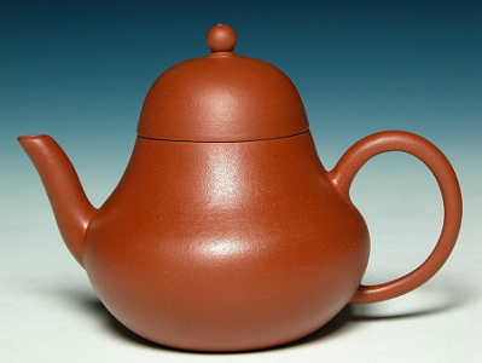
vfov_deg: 12.0
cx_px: 241
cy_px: 182
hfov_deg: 15.9
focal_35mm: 124
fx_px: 1728
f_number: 7.6
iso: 184
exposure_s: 1/4.1
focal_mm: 31.9
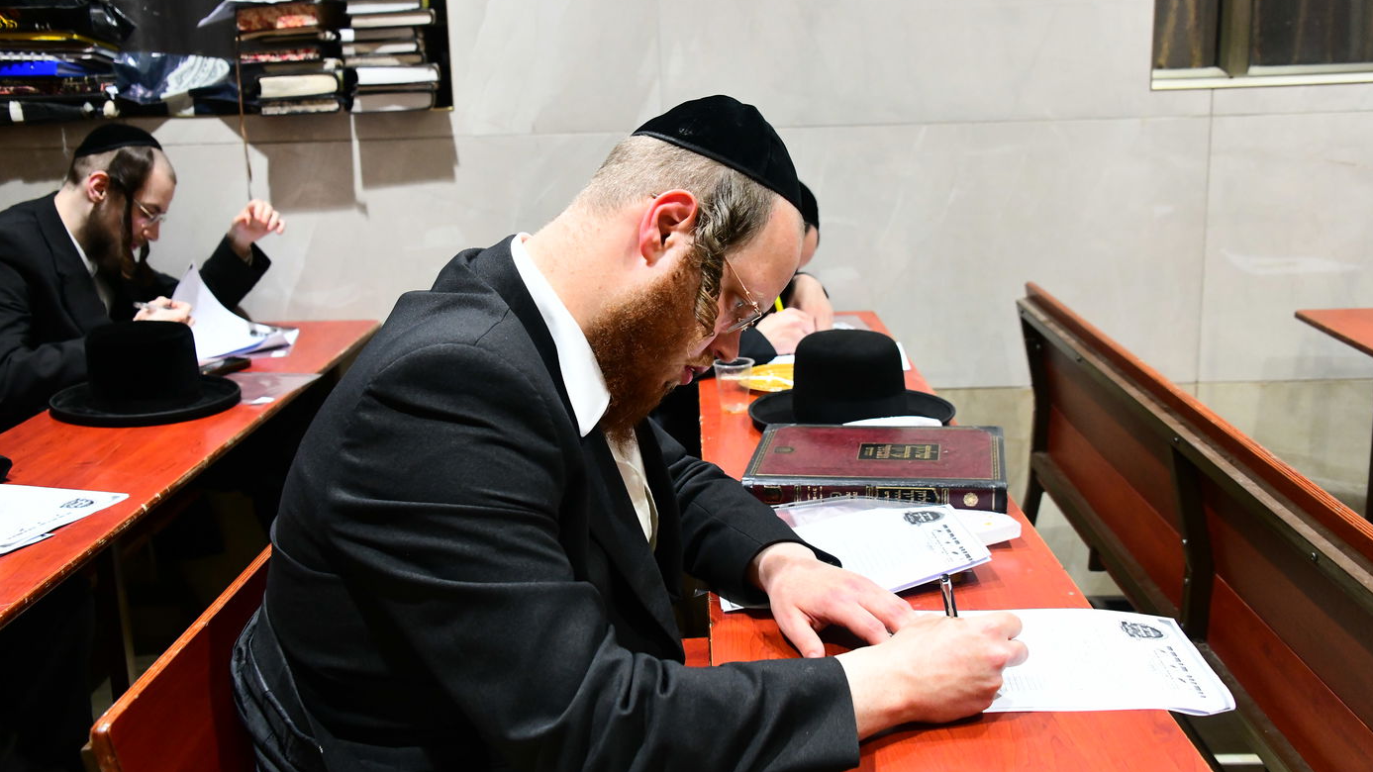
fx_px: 1347
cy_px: 352
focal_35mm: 37
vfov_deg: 32.0
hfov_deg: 54.0
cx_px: 691
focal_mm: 35
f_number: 5.6
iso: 4000
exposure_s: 1/200
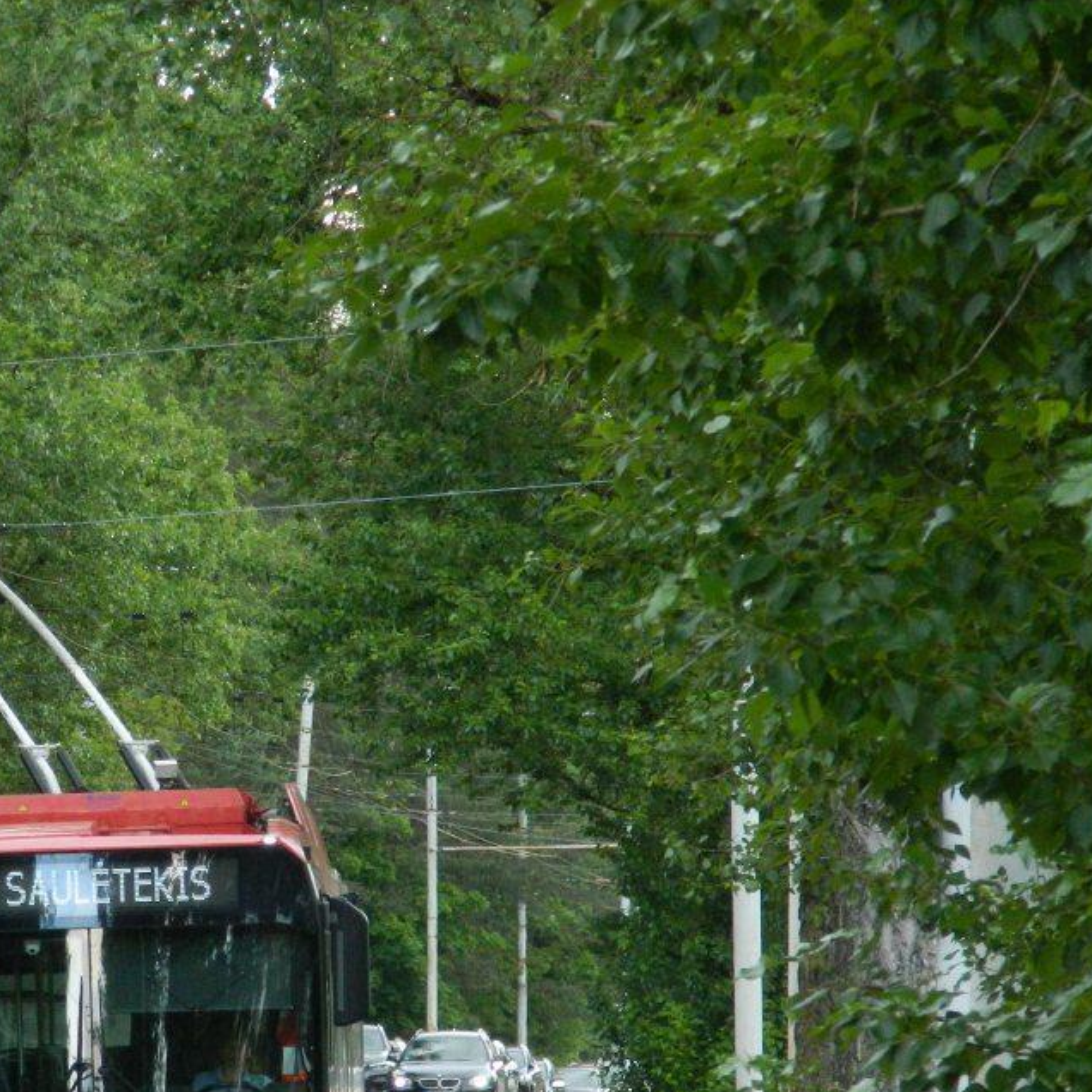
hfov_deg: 4.4
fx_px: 14240
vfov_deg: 4.4
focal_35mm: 399
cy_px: 698
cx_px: 110
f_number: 5.4
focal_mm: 39.7
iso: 280
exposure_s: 1/80
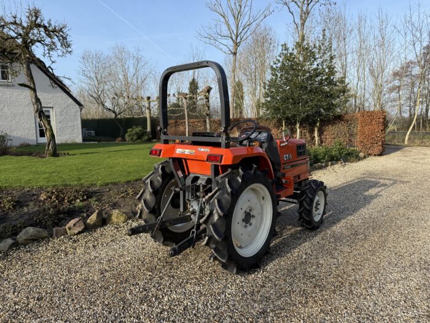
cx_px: 215
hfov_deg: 71.6
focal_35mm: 24
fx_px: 298
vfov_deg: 56.8
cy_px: 162
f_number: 1.78
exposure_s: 1/2110
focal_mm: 6.76
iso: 80
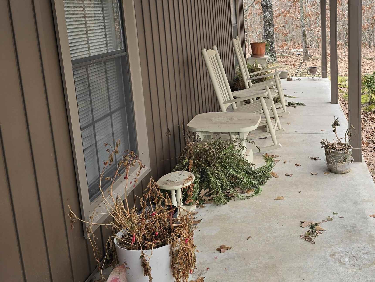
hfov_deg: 43.4
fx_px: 444
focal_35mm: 41
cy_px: 97
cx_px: 307
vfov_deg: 34.8
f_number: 1.7
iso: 32
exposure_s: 1/180
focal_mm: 6.3
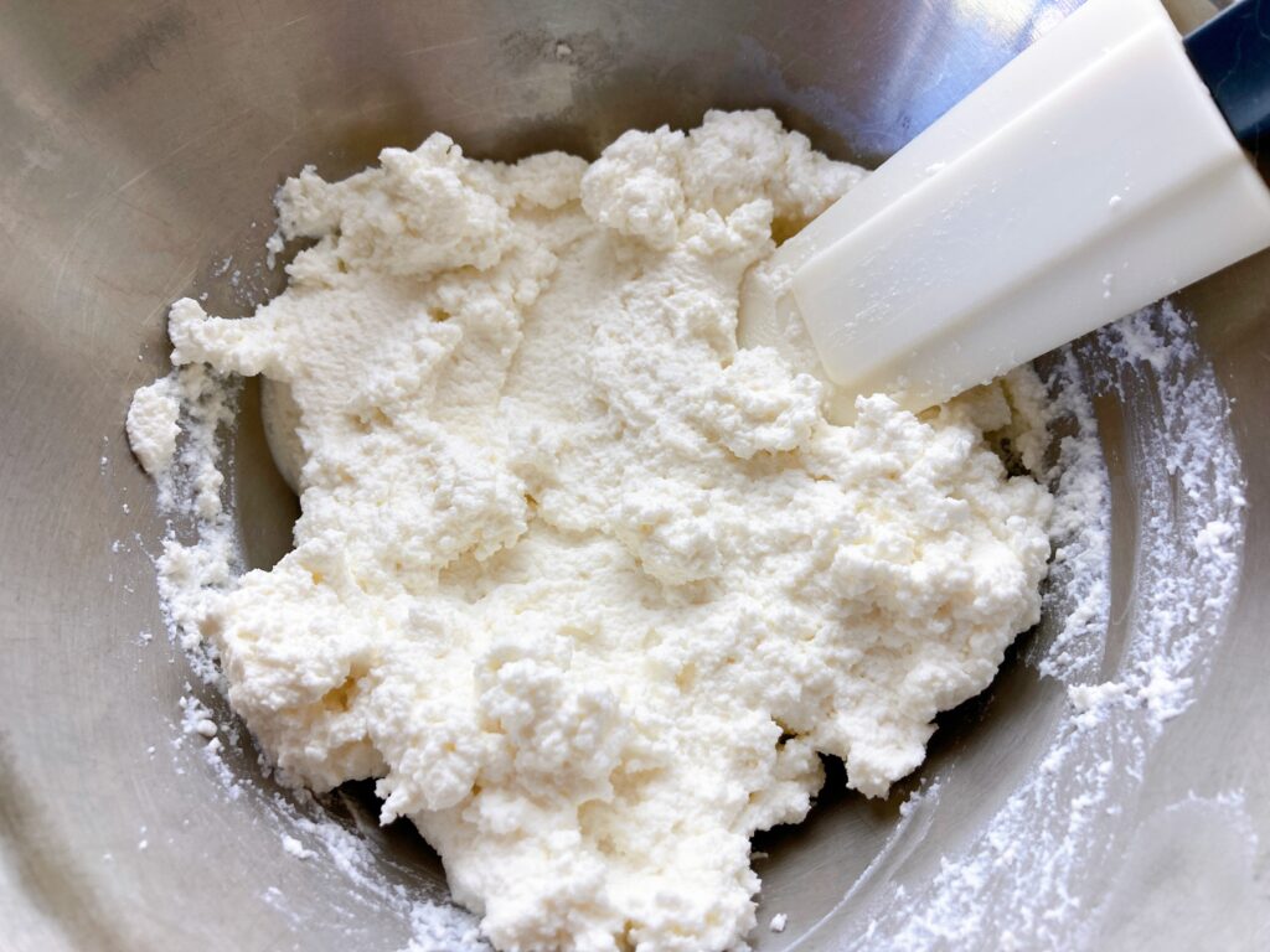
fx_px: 1027
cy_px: 476
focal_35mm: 28
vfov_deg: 49.7
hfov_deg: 63.4
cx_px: 635
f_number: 1.8
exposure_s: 1/100
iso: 32
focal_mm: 3.99
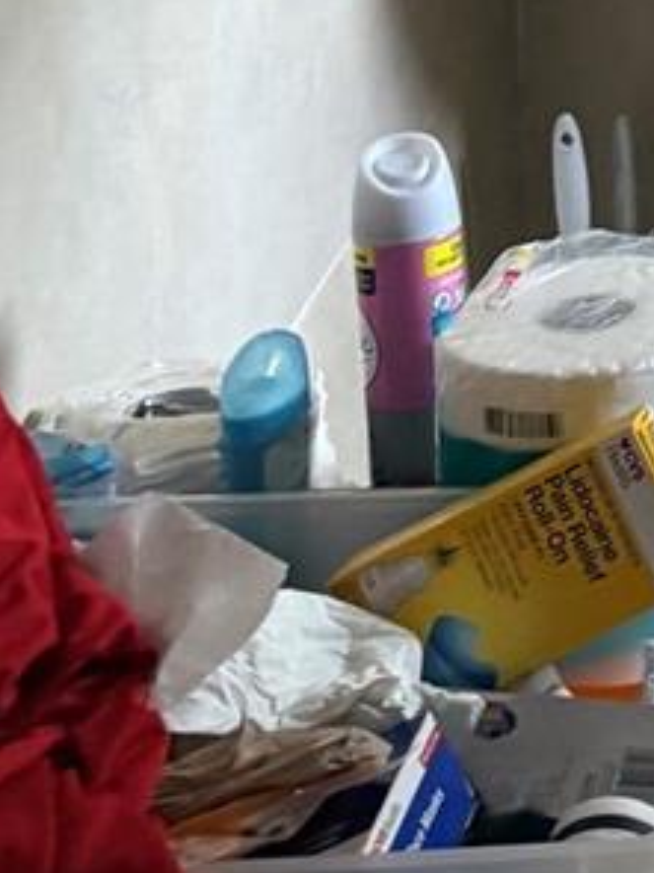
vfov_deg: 14.0
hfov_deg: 10.5
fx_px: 3151
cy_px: -698
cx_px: 1465
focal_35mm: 125
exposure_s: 1/60
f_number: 1.78
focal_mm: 6.76
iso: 250
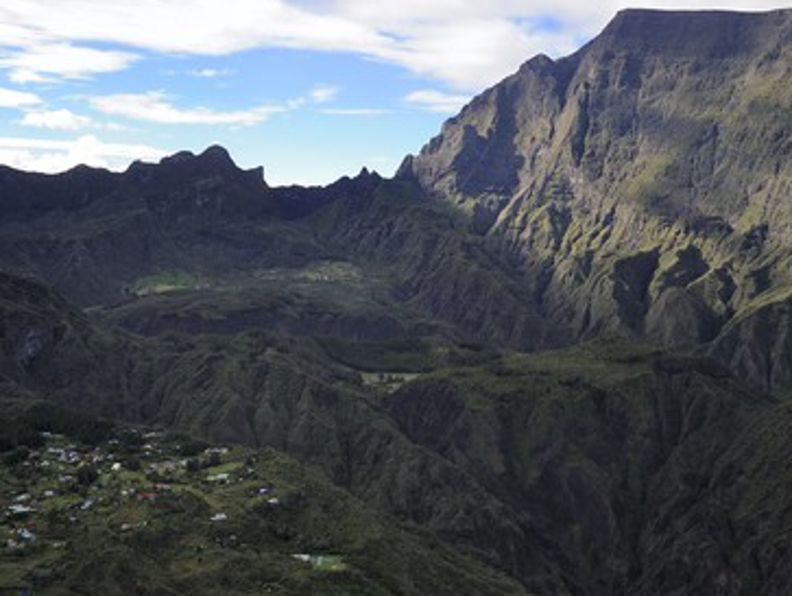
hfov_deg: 38.2
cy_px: 295
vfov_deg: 29.2
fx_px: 1145
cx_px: 388
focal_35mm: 50
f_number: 7.1
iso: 800
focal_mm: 45
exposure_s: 1/500
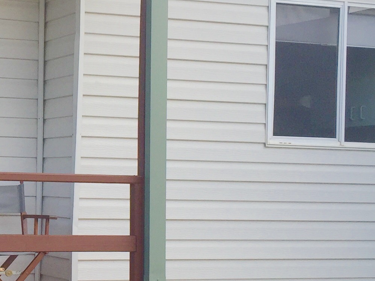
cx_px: -67
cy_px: 183
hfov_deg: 19.5
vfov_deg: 15.5
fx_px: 1029
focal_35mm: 95
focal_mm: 4.15
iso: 32
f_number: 2.2
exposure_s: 1/824
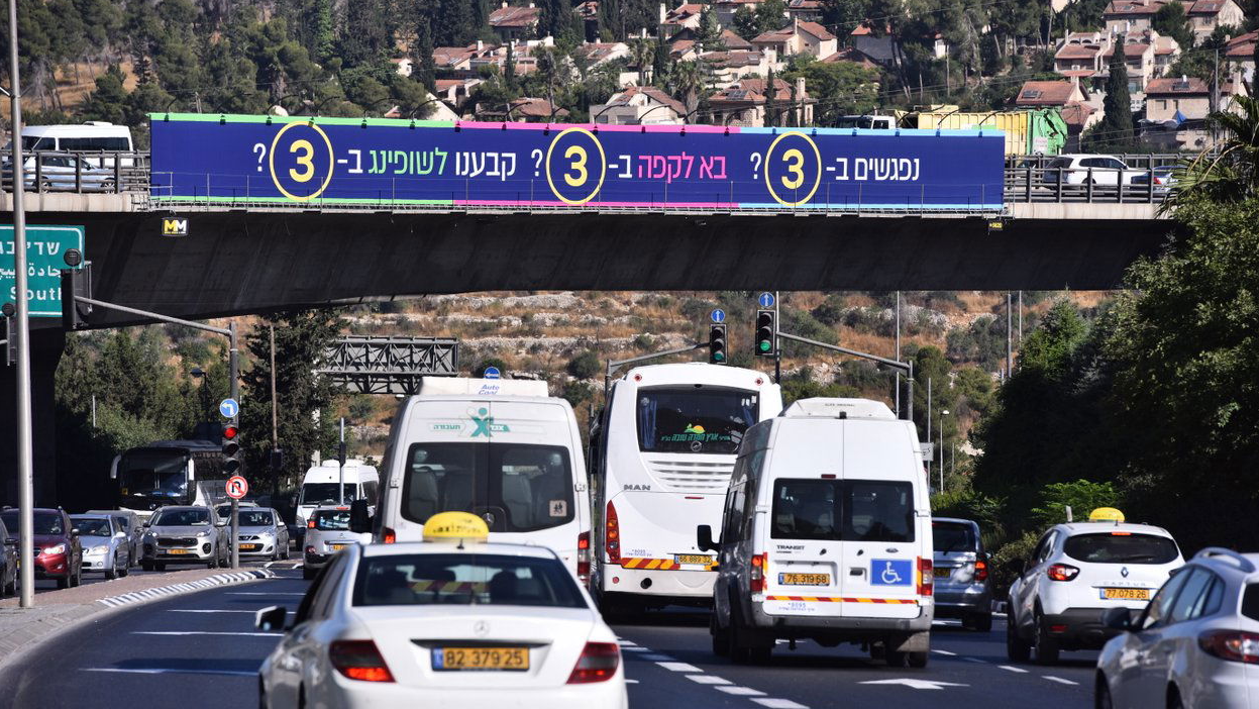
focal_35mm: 210
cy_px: 395
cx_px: 629
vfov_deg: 5.8
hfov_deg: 10.3
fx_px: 7012
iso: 200
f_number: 6.3
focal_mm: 200
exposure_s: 1/1250
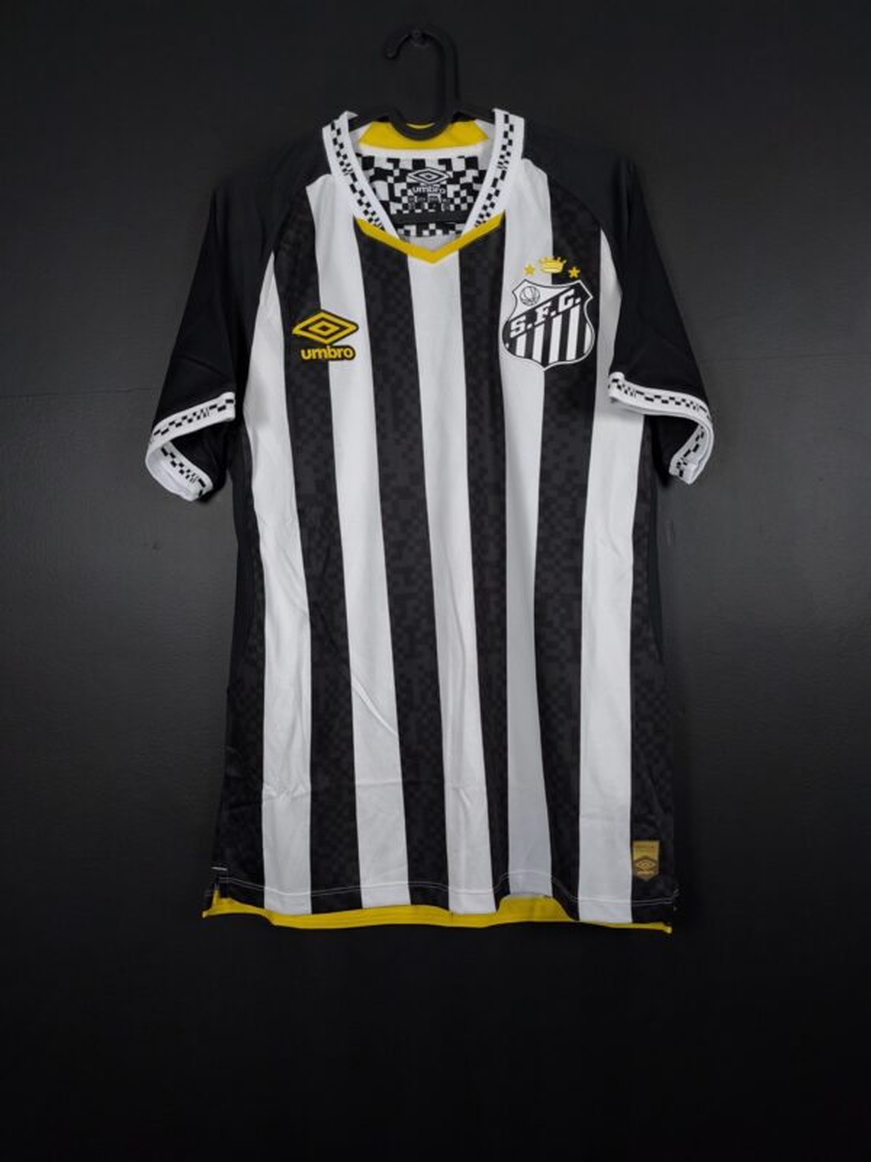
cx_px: 436
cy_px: 581
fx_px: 772
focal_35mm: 23
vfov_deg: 73.9
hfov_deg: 58.9
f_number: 1.6
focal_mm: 6.57
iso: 400
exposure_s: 1/160
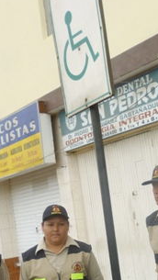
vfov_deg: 32.5
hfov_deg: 17.9
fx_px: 476
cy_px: 193
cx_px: 190
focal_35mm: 64
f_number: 3.1
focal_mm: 5
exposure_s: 1/250
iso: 100
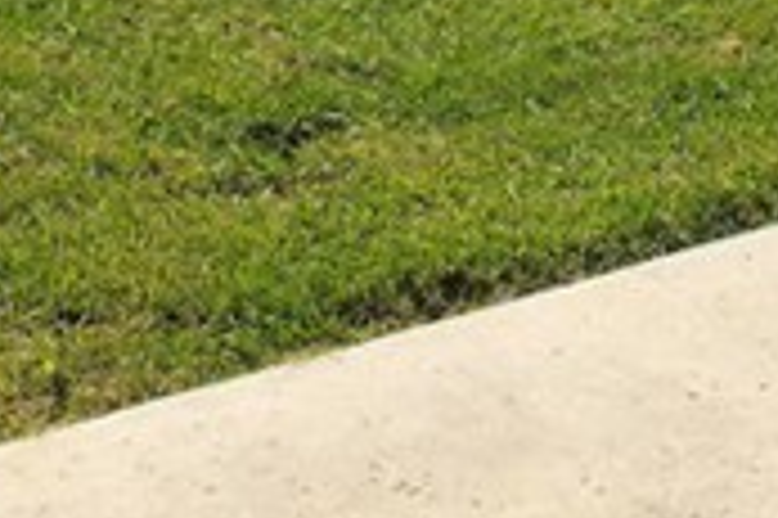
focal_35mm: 142
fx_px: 3066
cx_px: 292
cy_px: -682
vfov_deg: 8.8
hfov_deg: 14.4
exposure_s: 1/1000
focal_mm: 24
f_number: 7.1
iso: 200
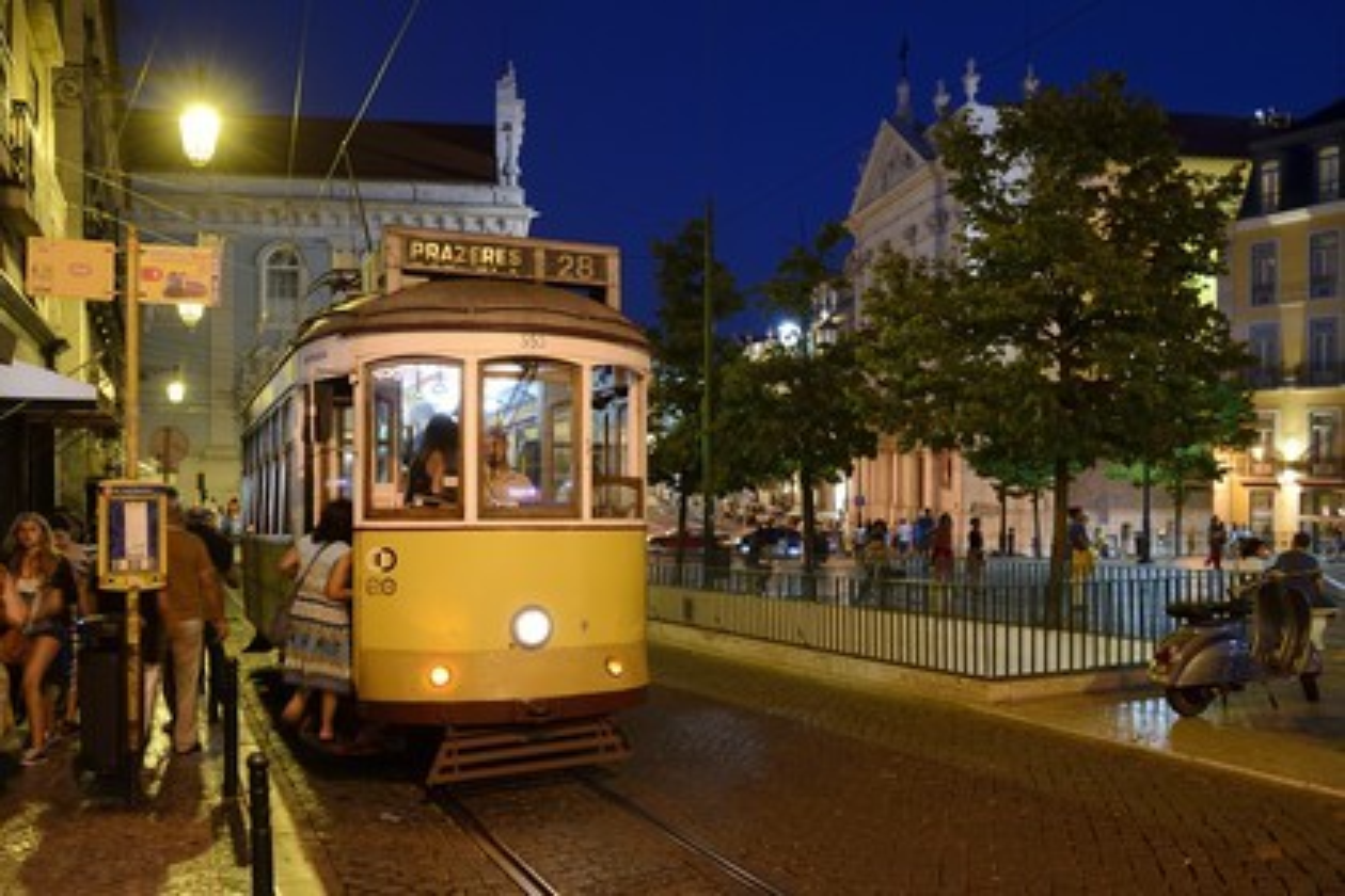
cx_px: 672
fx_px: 1046
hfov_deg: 65.5
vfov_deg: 46.4
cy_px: 448
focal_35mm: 28
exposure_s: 1/13
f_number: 4.5
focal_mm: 28
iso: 1600
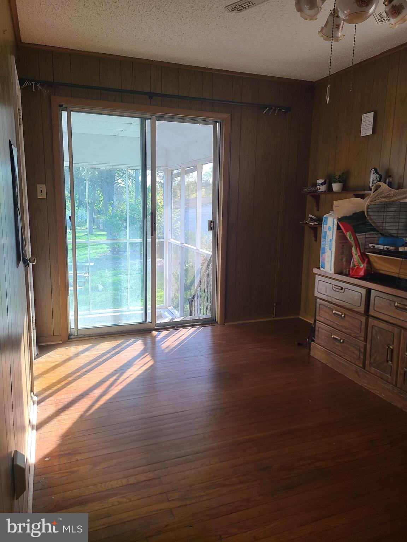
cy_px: 271
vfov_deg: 67.3
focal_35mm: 26
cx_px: 204
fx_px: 408
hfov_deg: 53.1
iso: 64
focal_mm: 5.4
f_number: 1.8
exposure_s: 1/120
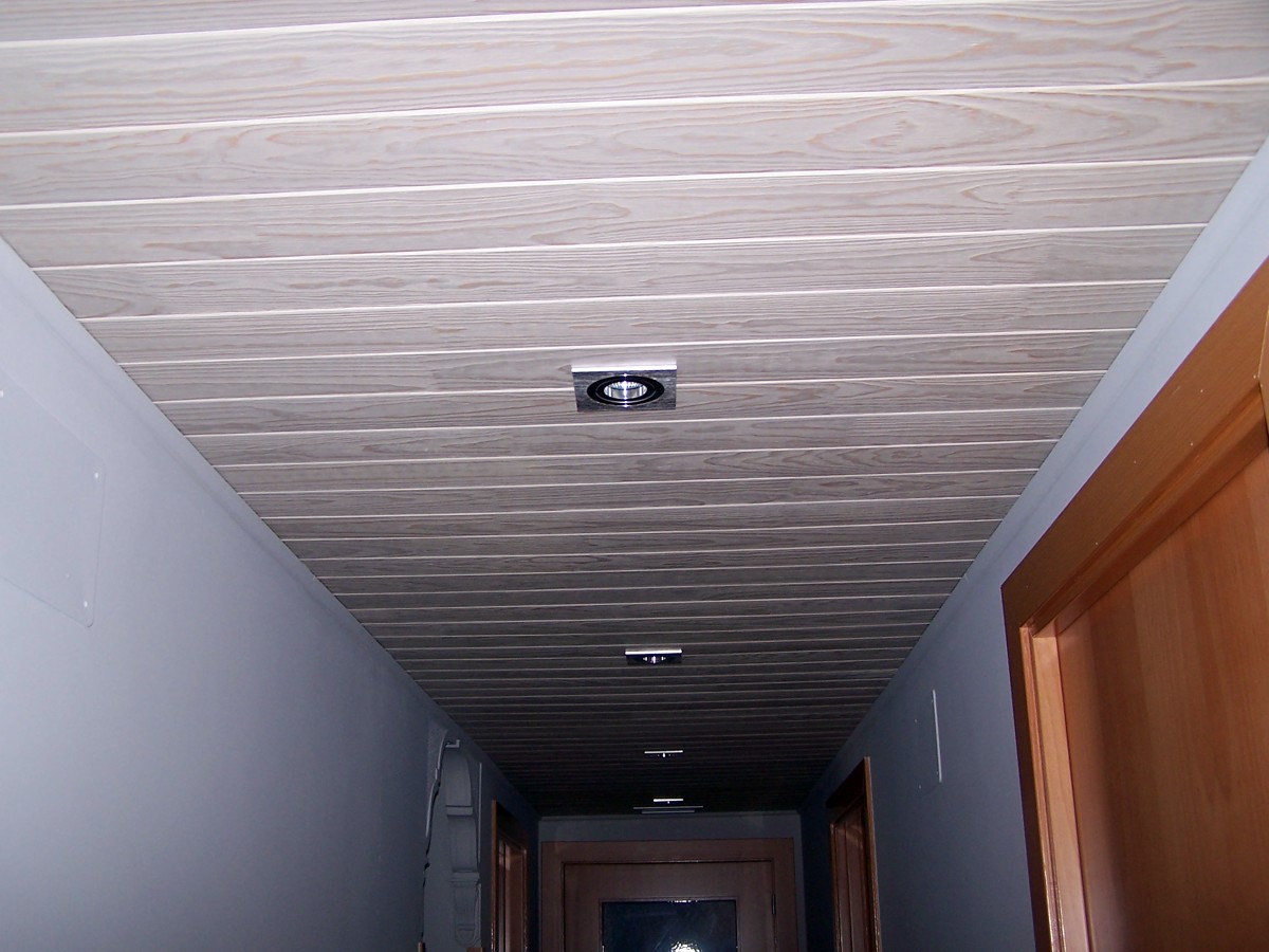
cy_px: 476
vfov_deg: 37.7
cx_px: 634
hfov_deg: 49.0
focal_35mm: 38
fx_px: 1393
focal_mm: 6.3
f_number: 2.8
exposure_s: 1/60
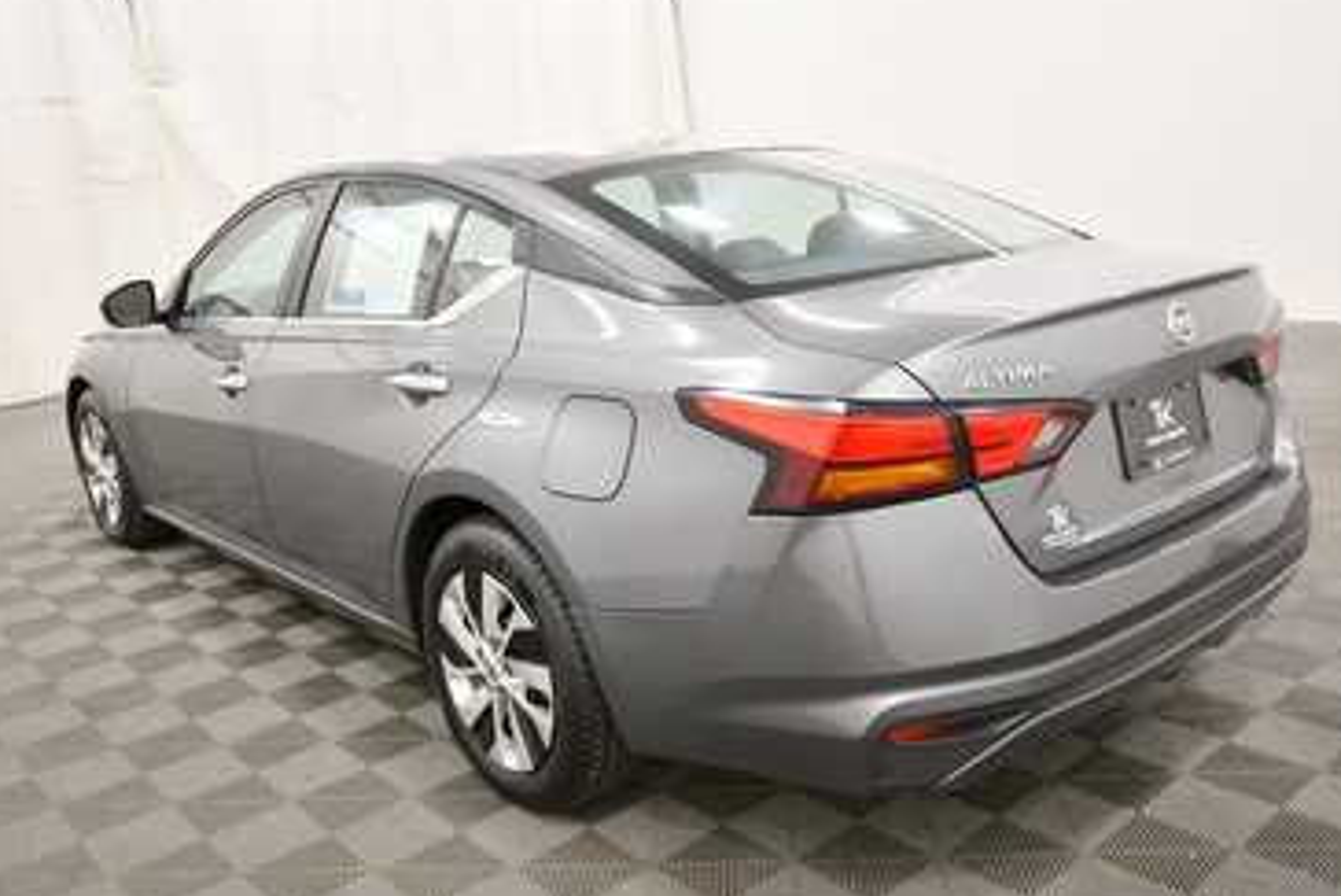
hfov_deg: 57.2
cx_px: 659
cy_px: 466
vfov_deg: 40.0
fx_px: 1230
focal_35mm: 33
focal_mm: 20
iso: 1400
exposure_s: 1/125
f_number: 5.6
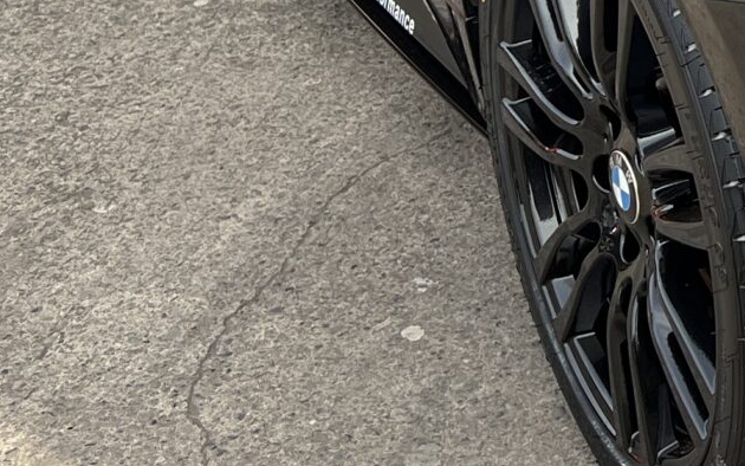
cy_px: -267
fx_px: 2274
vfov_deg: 11.2
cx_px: 1206
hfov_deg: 16.5
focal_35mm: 112
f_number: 1.5
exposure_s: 1/528
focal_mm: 5.7
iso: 50
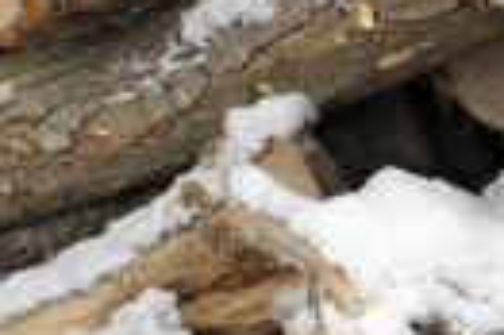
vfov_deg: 3.1
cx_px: 1256
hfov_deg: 4.6
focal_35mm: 438
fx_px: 6124
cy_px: 141
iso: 640
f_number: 7.1
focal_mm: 48
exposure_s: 1/200
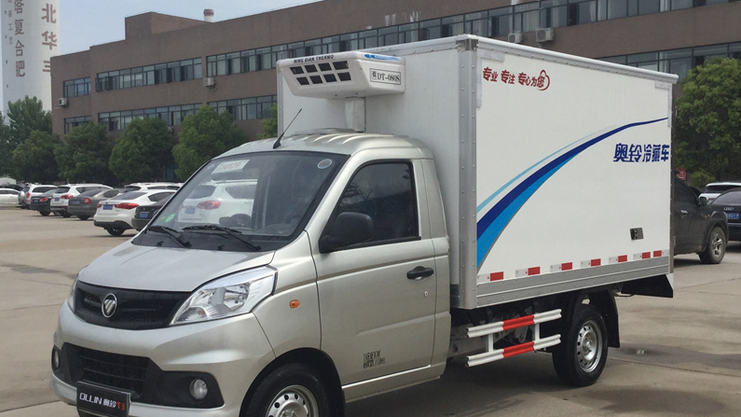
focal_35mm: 34
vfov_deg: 34.5
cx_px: 369
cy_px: 253
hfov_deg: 58.0
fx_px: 668
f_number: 2.4
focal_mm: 3.3
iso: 25
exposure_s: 1/1698
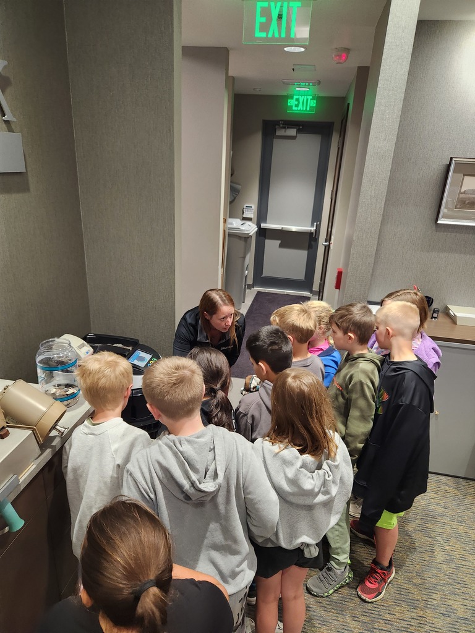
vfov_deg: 73.9
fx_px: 421
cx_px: 238
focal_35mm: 23
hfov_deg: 58.9
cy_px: 316
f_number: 1.8
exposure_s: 1/120
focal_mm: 5.4
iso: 320
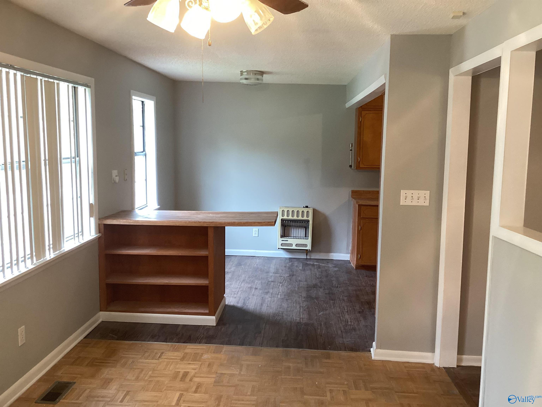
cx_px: 271
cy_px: 204
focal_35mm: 31
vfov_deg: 45.4
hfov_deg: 58.4
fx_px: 485
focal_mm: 3.3
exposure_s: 1/60
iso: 200
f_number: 2.4
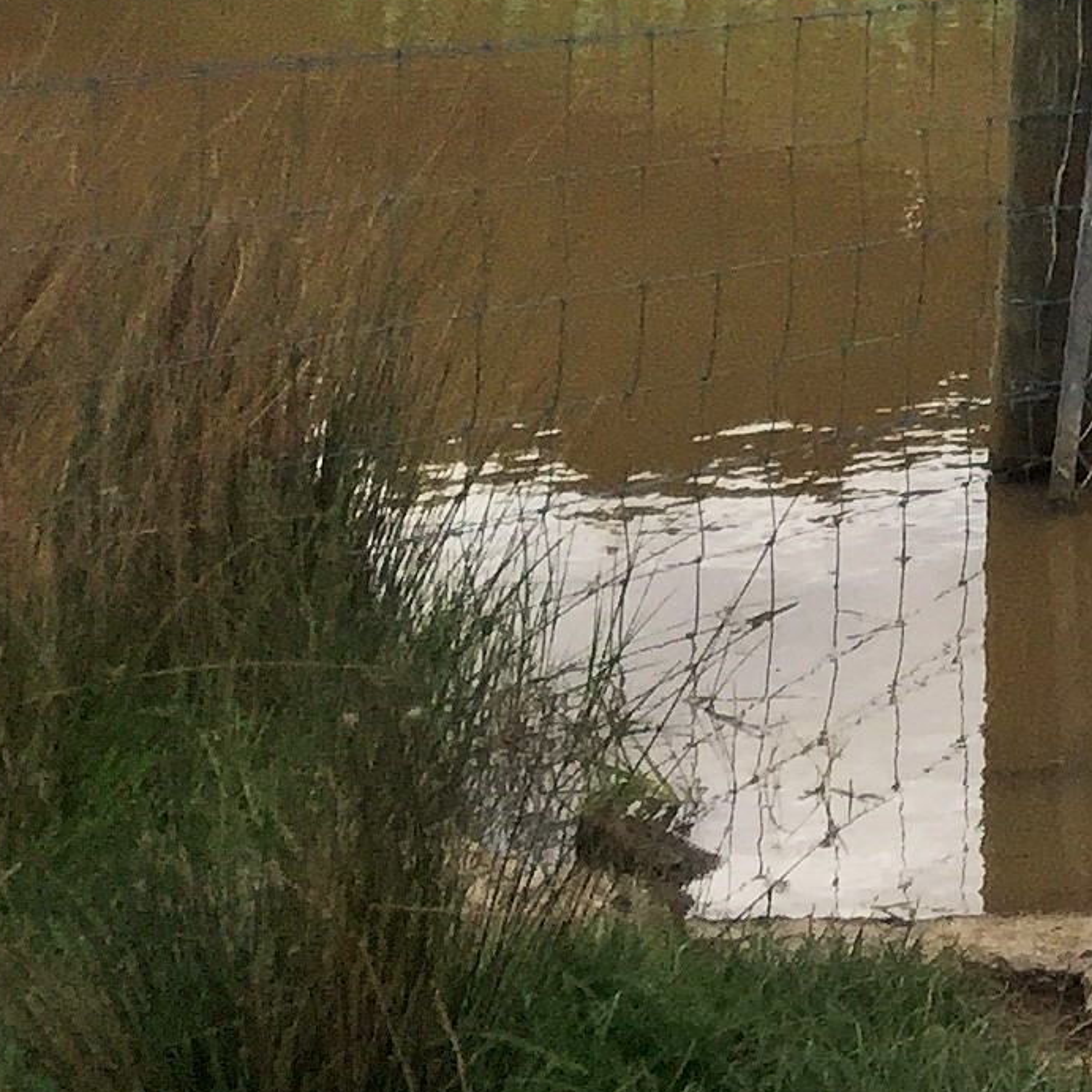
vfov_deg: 13.6
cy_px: -542
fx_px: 4319
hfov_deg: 12.4
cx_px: 2307
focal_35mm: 121
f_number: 2.2
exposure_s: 1/989
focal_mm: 4.15
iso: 32
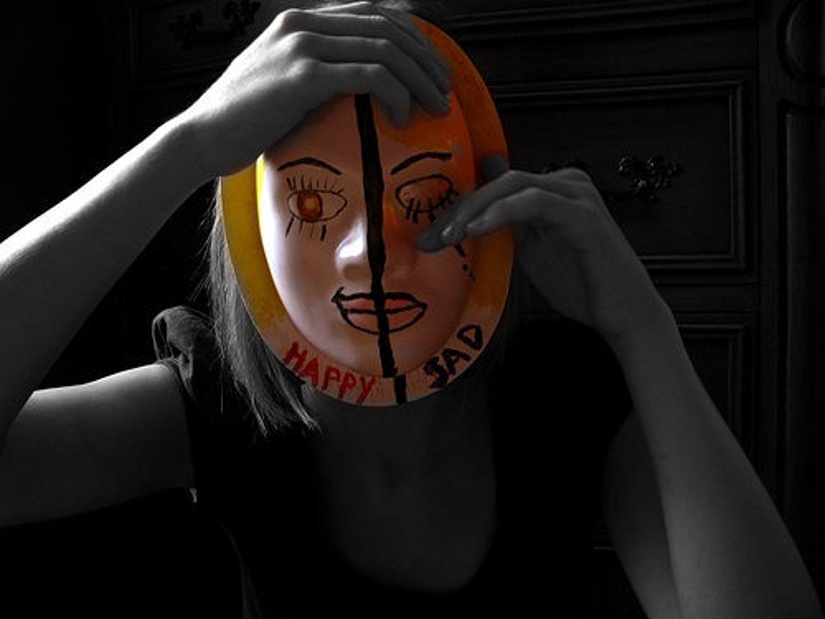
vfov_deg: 46.8
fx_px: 715
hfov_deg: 60.0
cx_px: 412
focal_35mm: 30
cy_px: 310
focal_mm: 4.12
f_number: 2.2
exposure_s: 1/30
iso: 64
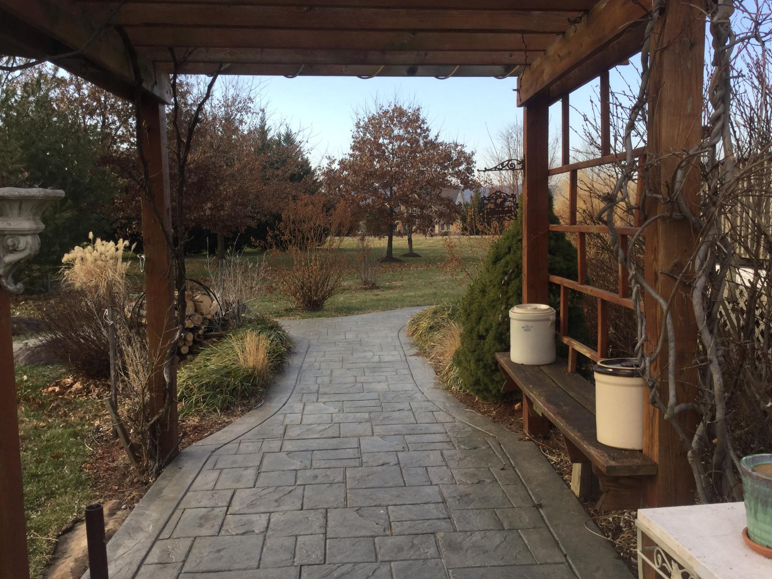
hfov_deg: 55.3
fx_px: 736
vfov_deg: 42.9
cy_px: 304
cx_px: 379
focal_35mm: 33
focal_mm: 3.3
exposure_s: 1/228
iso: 25
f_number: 2.4
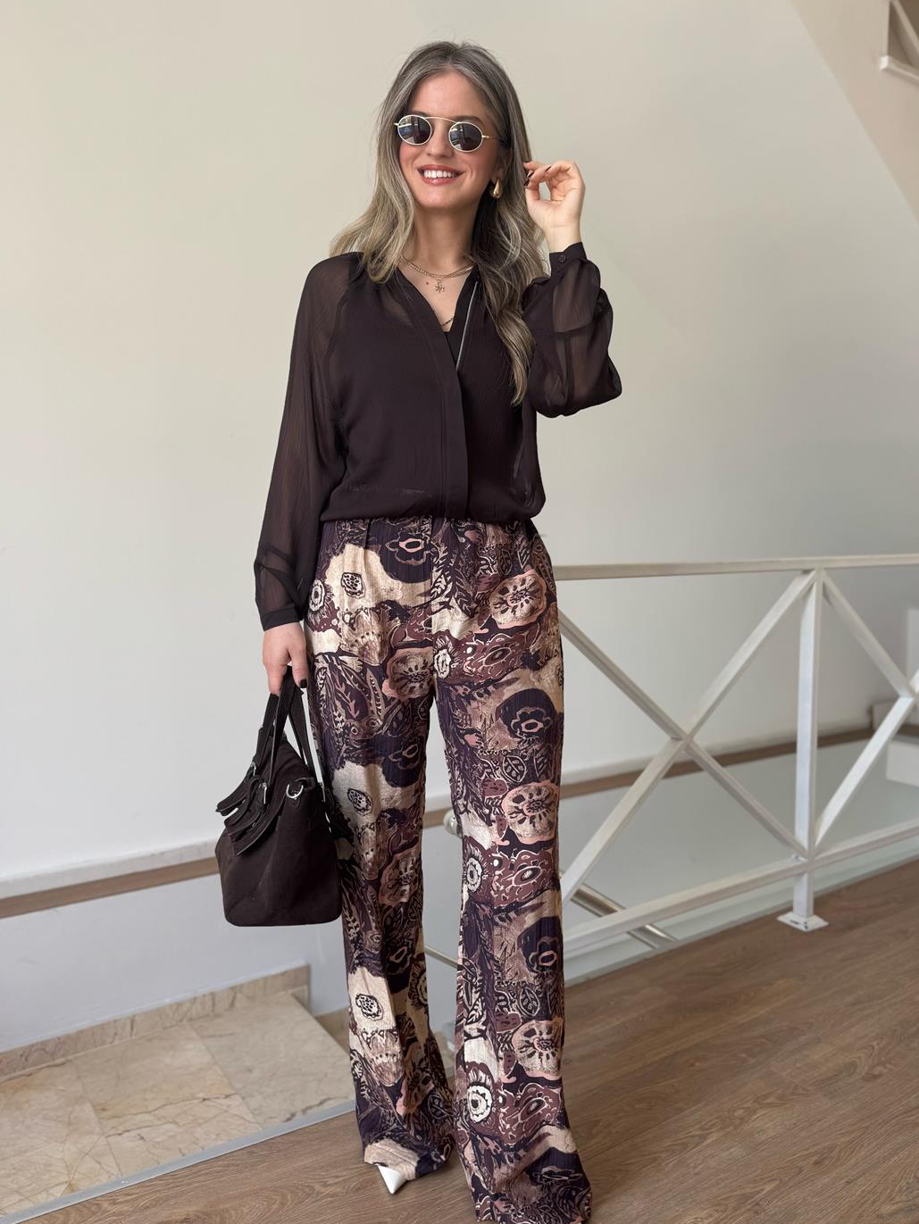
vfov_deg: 63.4
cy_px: 593
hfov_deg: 49.6
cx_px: 529
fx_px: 991
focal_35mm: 28
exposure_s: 1/121
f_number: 1.78
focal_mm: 6.76
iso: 64
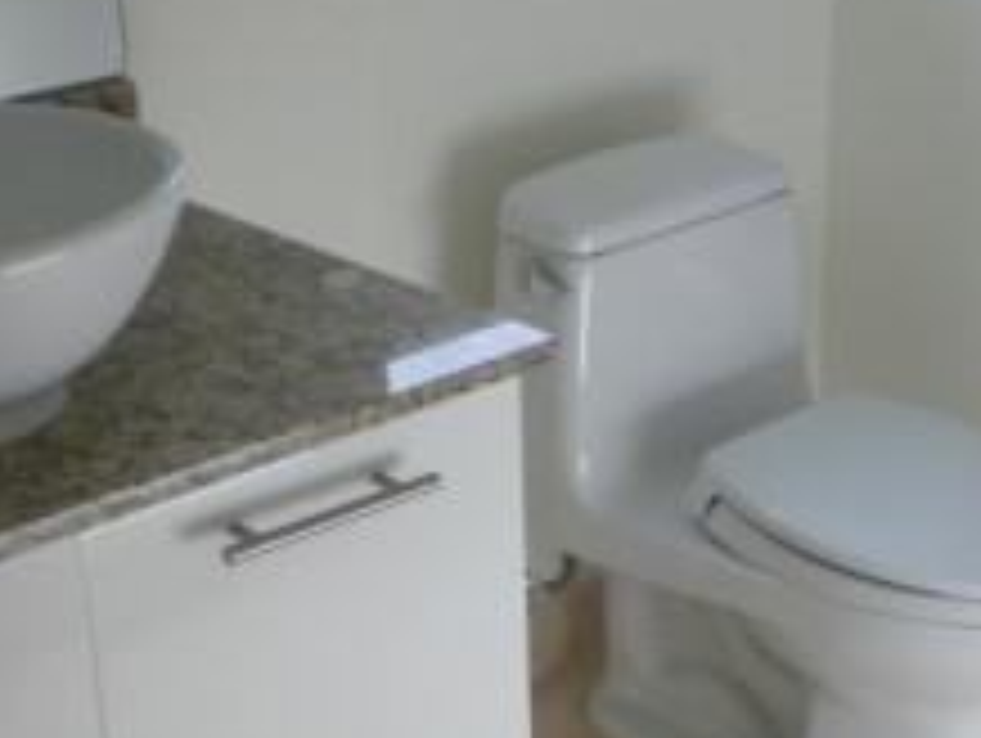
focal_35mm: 78
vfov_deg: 18.9
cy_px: 472
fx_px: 2213
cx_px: 783
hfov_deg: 24.6
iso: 50
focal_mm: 6.3
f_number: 3.1
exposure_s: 1/125
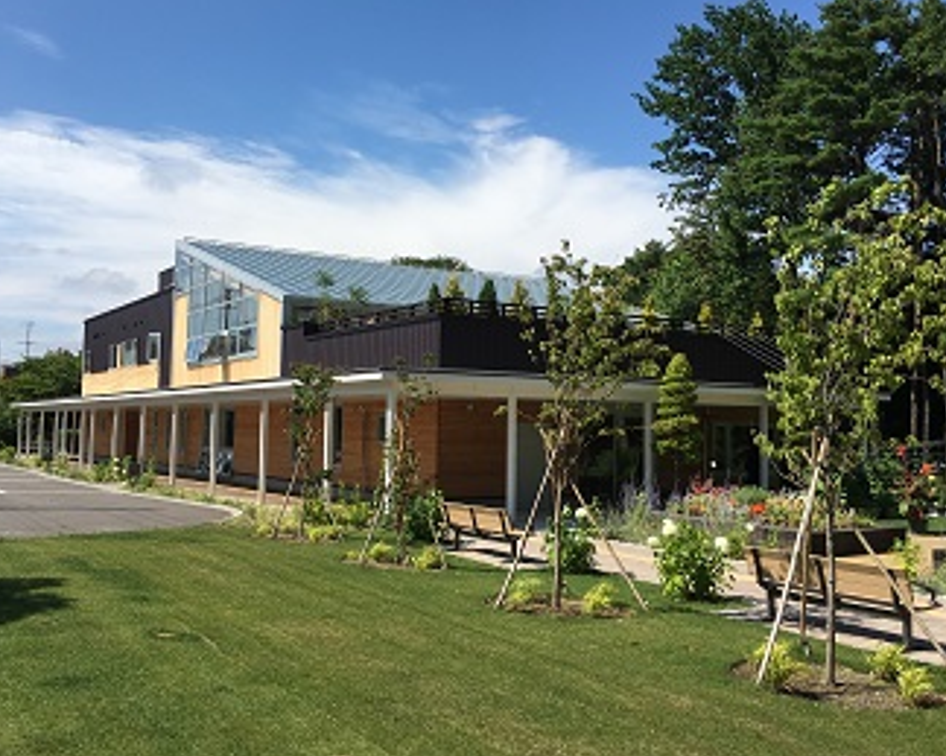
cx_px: 444
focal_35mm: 35
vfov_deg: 42.2
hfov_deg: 51.5
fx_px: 980
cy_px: 353
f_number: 2.2
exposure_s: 1/2137
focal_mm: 4.15
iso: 25
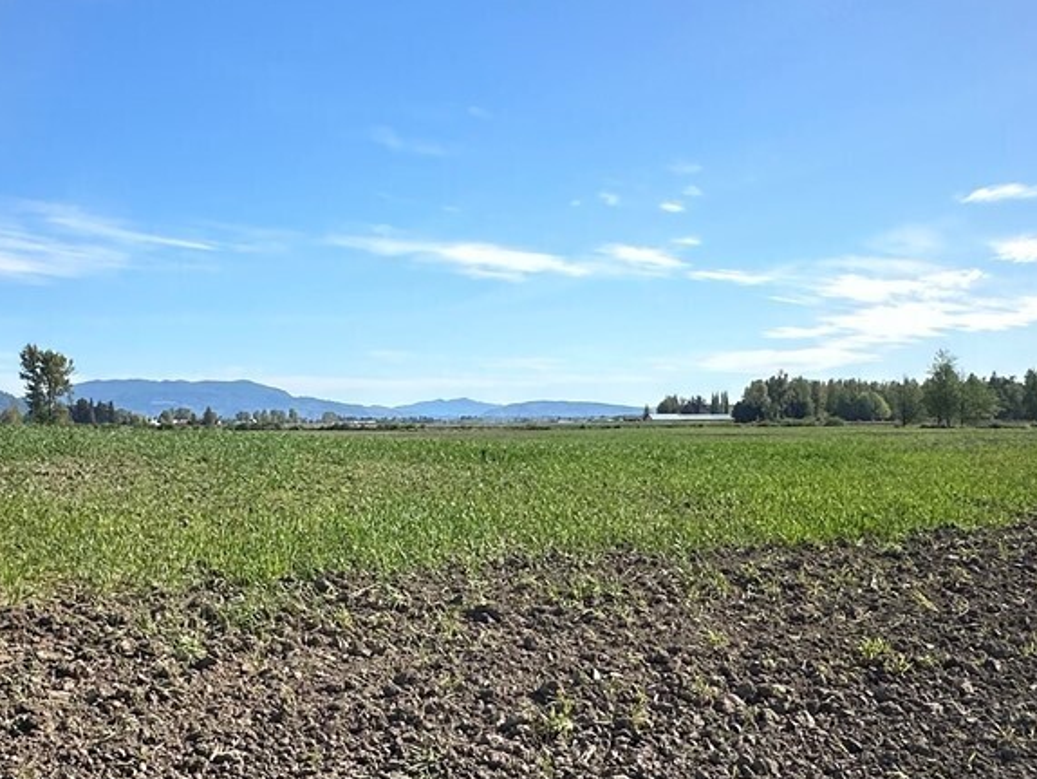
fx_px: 1169
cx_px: 392
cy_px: 412
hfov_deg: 47.4
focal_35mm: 39
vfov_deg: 36.8
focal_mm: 2.22
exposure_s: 1/2564
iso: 50
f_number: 2.2
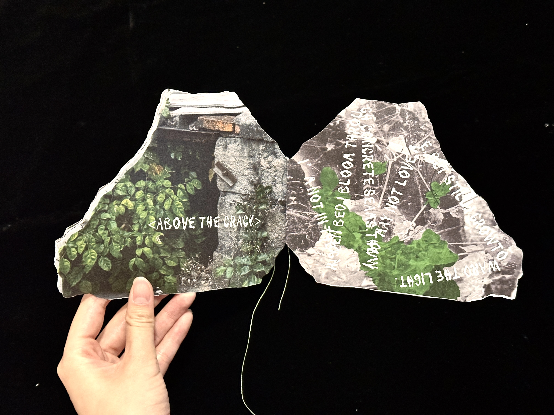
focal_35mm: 48
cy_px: 208
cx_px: 277
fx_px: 768
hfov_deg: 39.7
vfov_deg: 30.3
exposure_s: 1/40
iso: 400
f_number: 1.78
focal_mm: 6.86
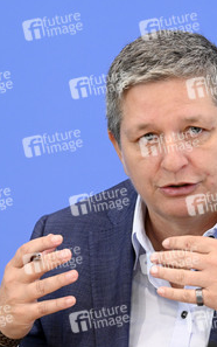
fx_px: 1899
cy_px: 173
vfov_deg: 10.4
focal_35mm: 201
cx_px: 185
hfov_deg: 6.5
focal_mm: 130
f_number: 6.3
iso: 4000
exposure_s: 1/500
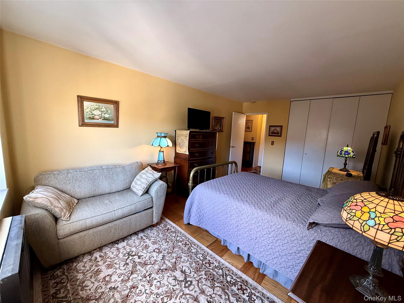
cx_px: 202
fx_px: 163
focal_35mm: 14
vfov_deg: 85.7
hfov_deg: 102.1
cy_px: 152
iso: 320
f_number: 2.2
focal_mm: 2.22
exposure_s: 1/120
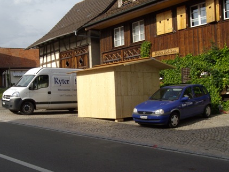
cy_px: 99
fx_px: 278
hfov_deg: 44.7
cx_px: 101
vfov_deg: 34.2
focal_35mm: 42
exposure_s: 1/500
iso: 80
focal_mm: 6
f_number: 4.8
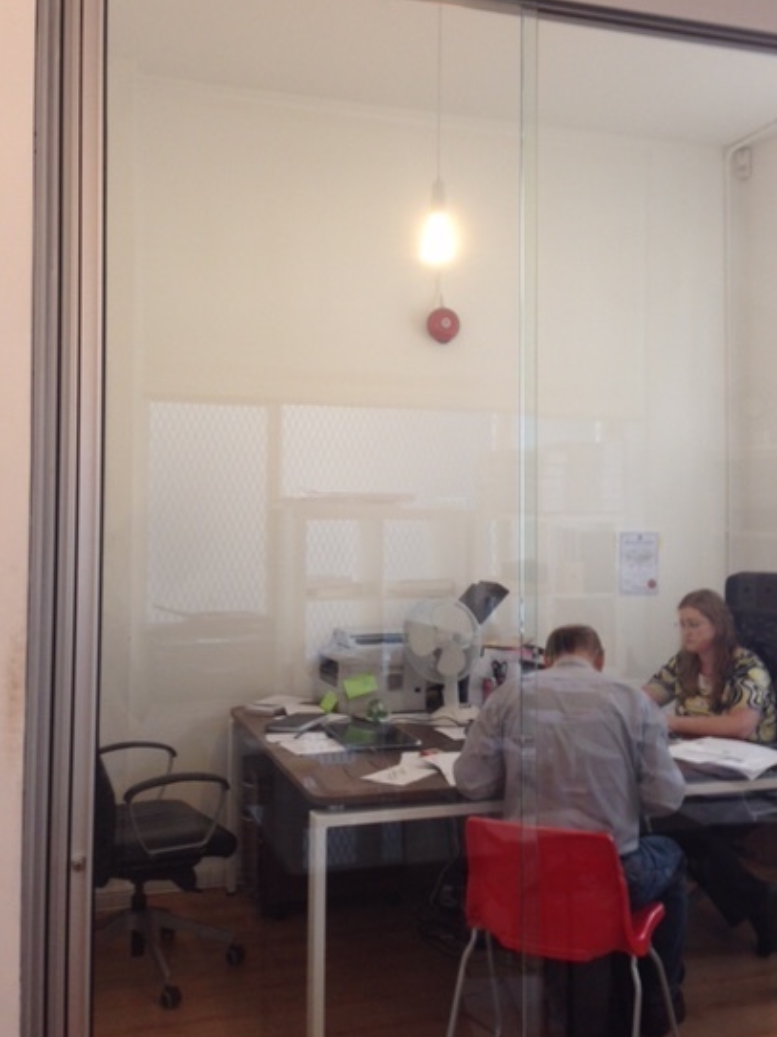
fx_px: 1168
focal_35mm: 39
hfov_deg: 36.7
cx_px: 440
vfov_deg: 47.8
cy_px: 471
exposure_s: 1/20
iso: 64
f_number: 2.4
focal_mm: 4.12
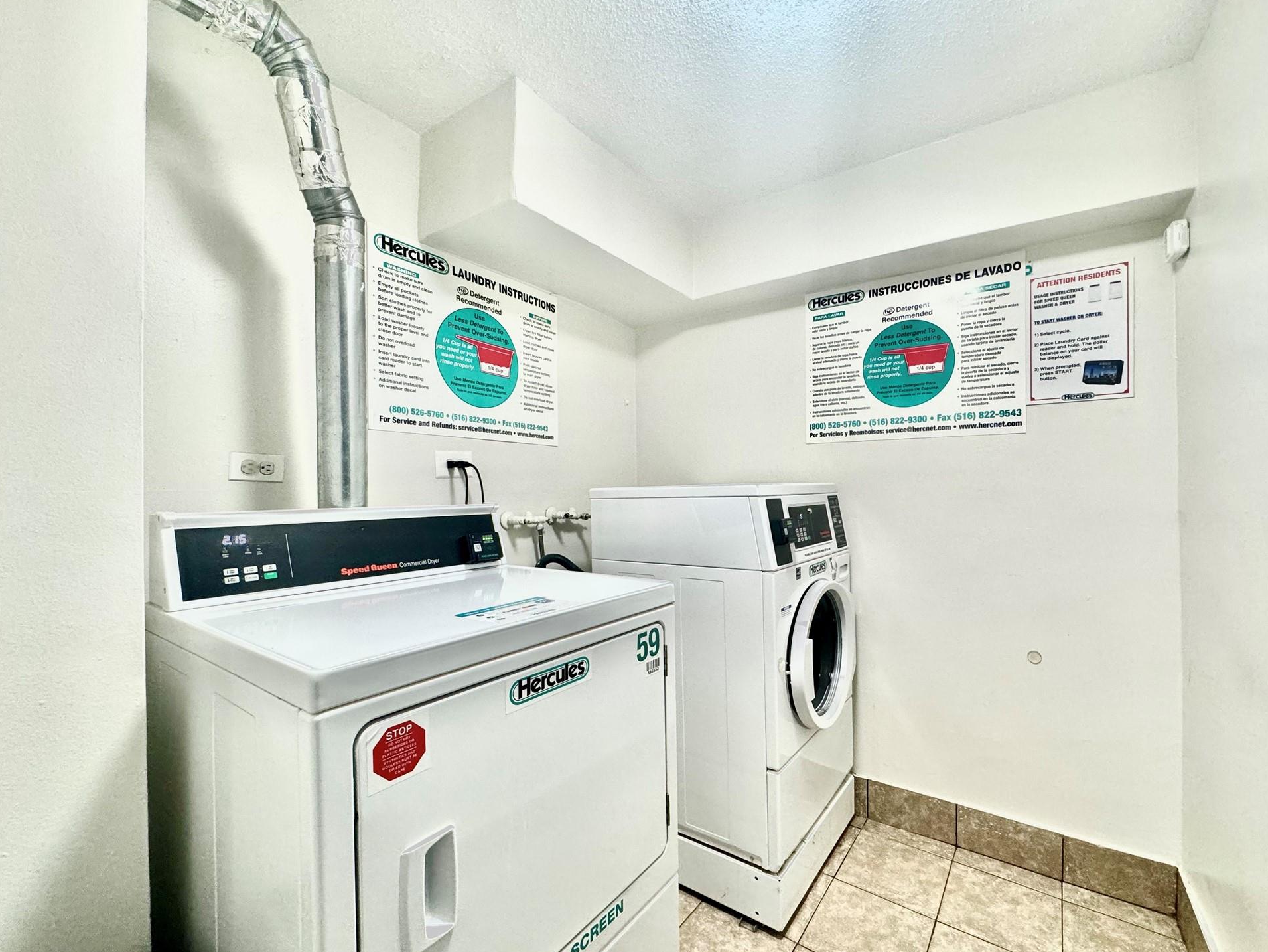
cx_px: 676
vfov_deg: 81.7
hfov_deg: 98.0
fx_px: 550
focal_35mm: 15
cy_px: 494
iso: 200
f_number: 2.2
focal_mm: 2.22
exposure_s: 1/120
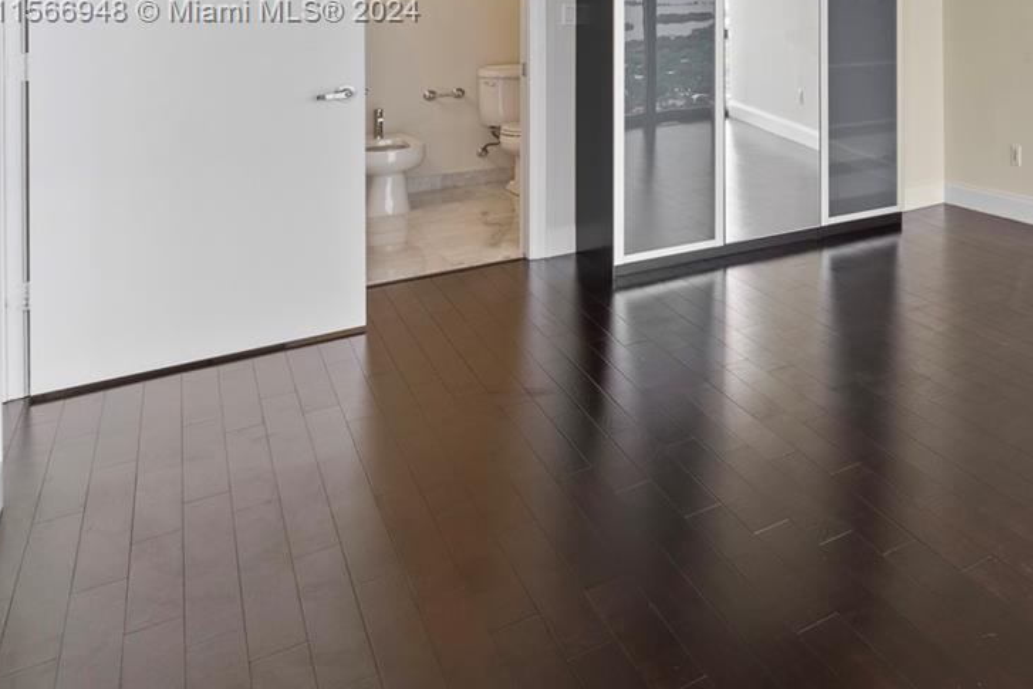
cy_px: 13
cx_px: 1101
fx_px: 947
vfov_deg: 36.3
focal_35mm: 33
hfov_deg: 45.2
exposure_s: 1
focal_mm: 10
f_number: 10
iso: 125
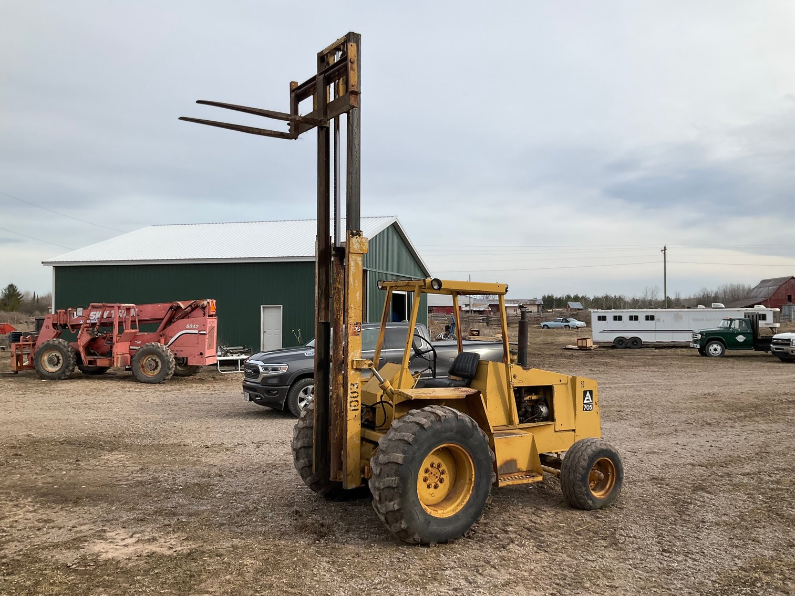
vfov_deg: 48.2
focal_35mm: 29
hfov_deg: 61.7
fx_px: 666
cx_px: 398
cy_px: 298
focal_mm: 3
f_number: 1.8
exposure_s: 1/1577
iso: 25
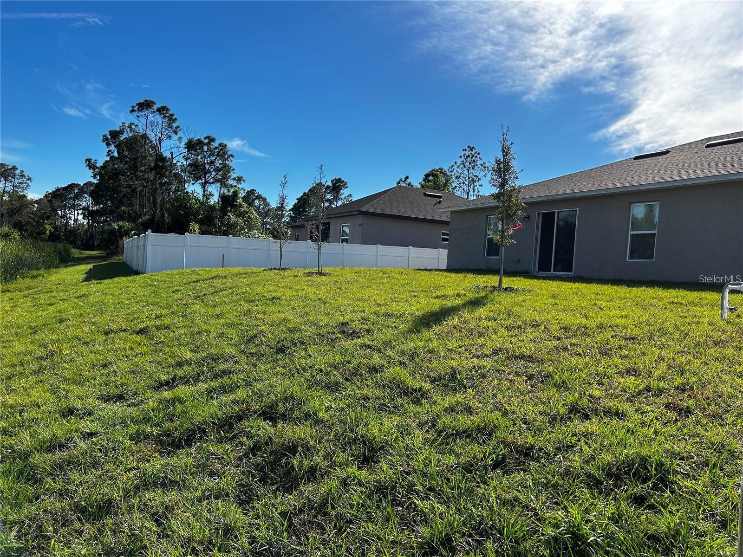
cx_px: 372
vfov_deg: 53.1
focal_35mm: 26
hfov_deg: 67.3
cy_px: 278
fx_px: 558
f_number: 1.5
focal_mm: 5.7
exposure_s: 1/2841
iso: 50
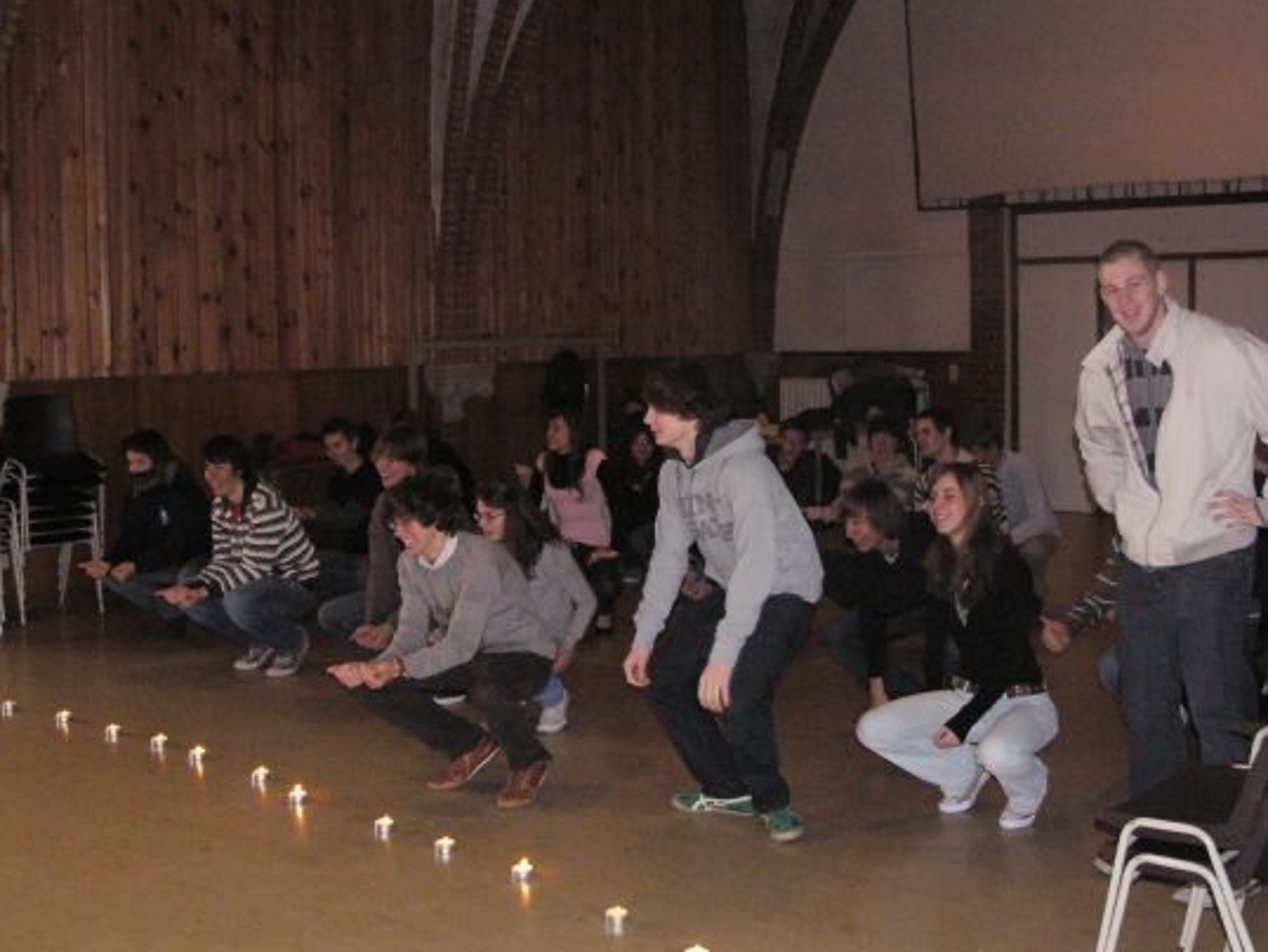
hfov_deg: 42.9
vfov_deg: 32.9
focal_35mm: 44
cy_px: 441
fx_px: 1612
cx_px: 620
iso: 400
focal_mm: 6.2
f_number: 2.8
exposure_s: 1/60
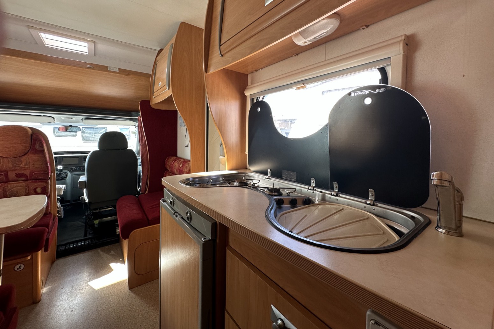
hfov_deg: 100.4
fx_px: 206
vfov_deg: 76.9
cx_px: 245
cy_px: 141
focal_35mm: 15
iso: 80
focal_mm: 2.22
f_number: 2.2
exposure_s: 1/99
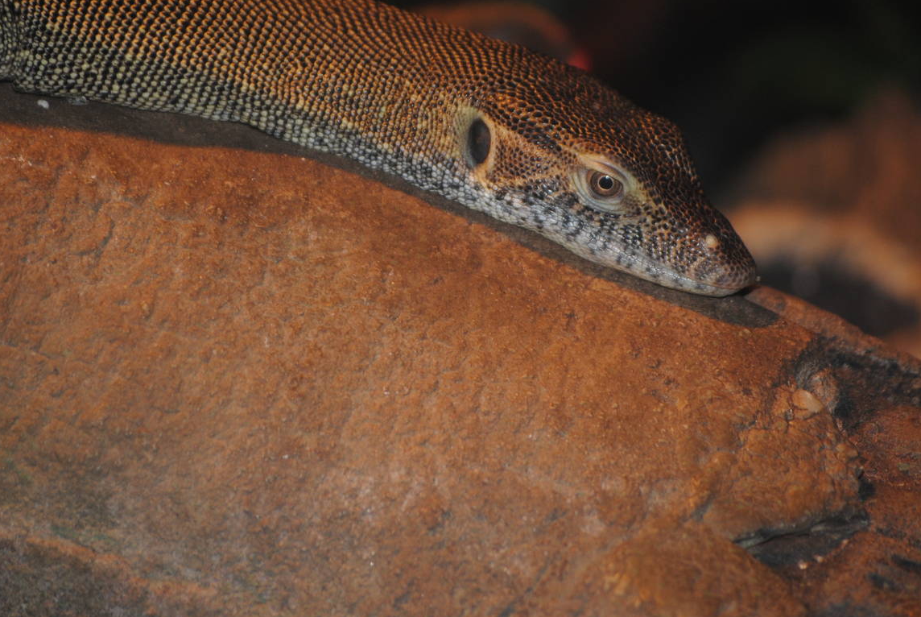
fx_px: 5482
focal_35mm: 214
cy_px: 190
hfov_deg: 9.6
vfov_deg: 6.4
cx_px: 433
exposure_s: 1/60
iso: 200
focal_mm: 102
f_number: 4.5
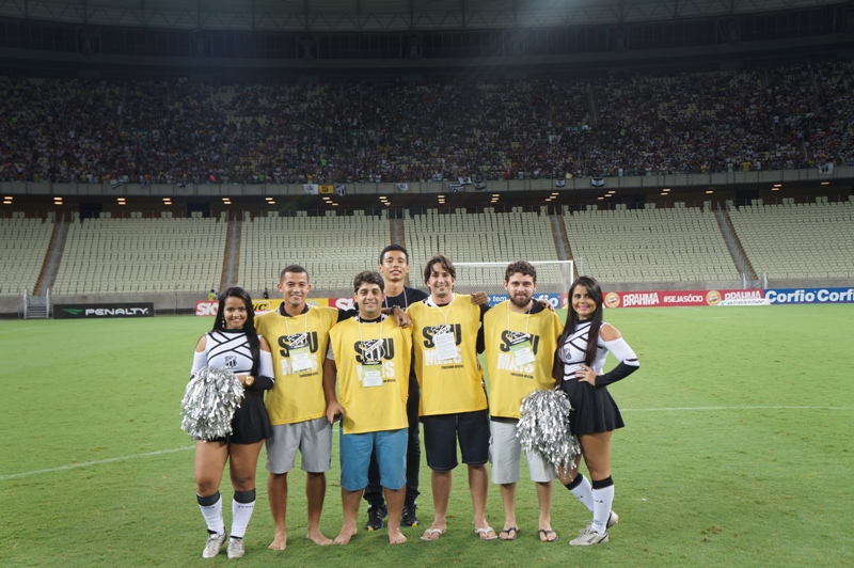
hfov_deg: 45.0
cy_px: 284
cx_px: 427
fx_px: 1031
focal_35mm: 44
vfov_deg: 30.8
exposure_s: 1/80
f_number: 4.5
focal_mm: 29
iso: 200
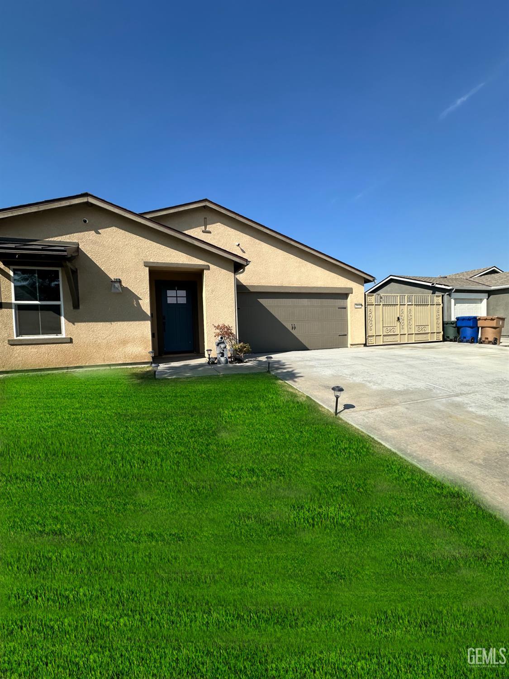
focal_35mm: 14
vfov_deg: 102.1
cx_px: 254
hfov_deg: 85.7
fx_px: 274
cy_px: 340
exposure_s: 1/2092
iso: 40
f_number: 2.2
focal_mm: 2.22
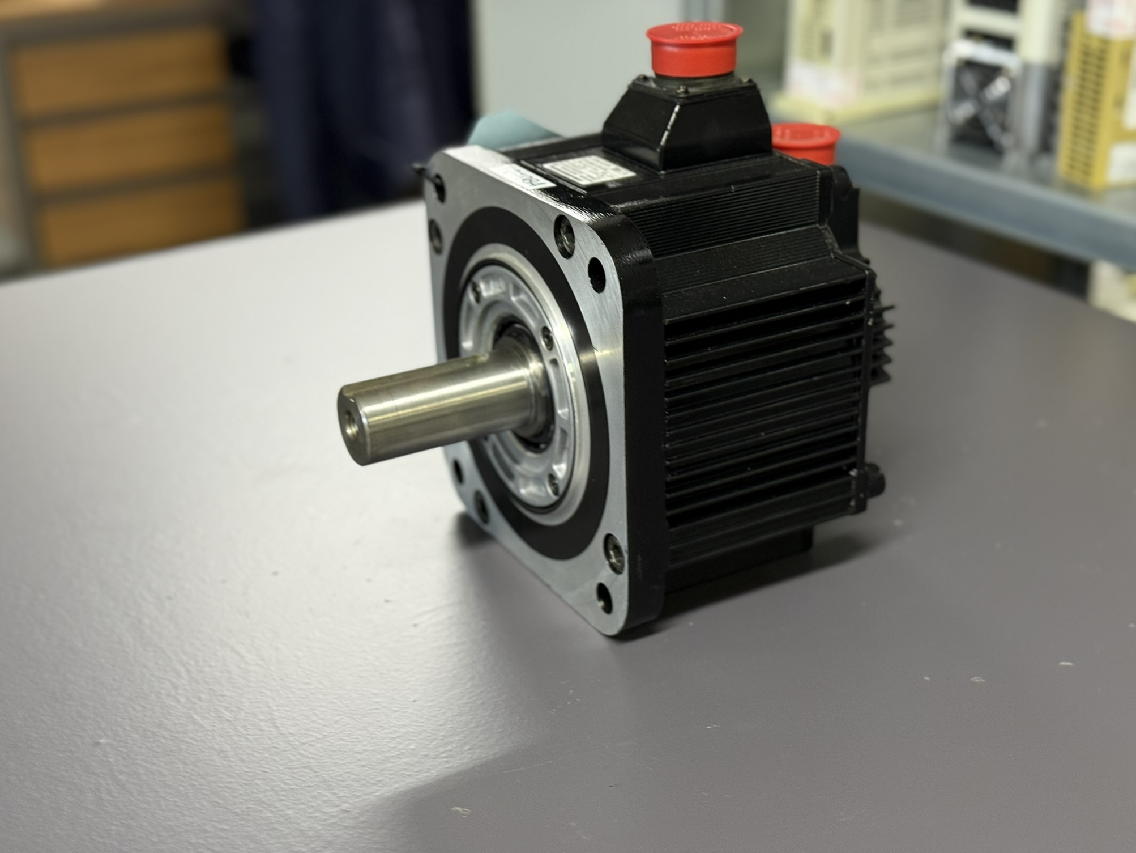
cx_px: 558
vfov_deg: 29.7
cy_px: 434
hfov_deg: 38.9
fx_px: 1608
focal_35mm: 49
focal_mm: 6.76
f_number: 1.78
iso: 200
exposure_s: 1/33
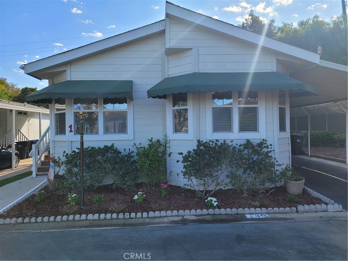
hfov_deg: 67.3
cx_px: 174
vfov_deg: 53.1
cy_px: 130
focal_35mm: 26
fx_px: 261
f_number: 1.8
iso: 40
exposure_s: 1/1076
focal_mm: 5.4
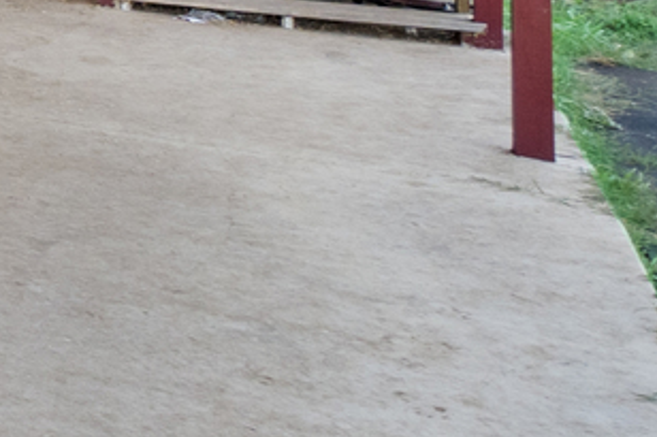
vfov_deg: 15.5
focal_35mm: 79
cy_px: -279
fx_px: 1441
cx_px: -928
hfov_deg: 14.9
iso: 400
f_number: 7.1
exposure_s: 1/160
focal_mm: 10
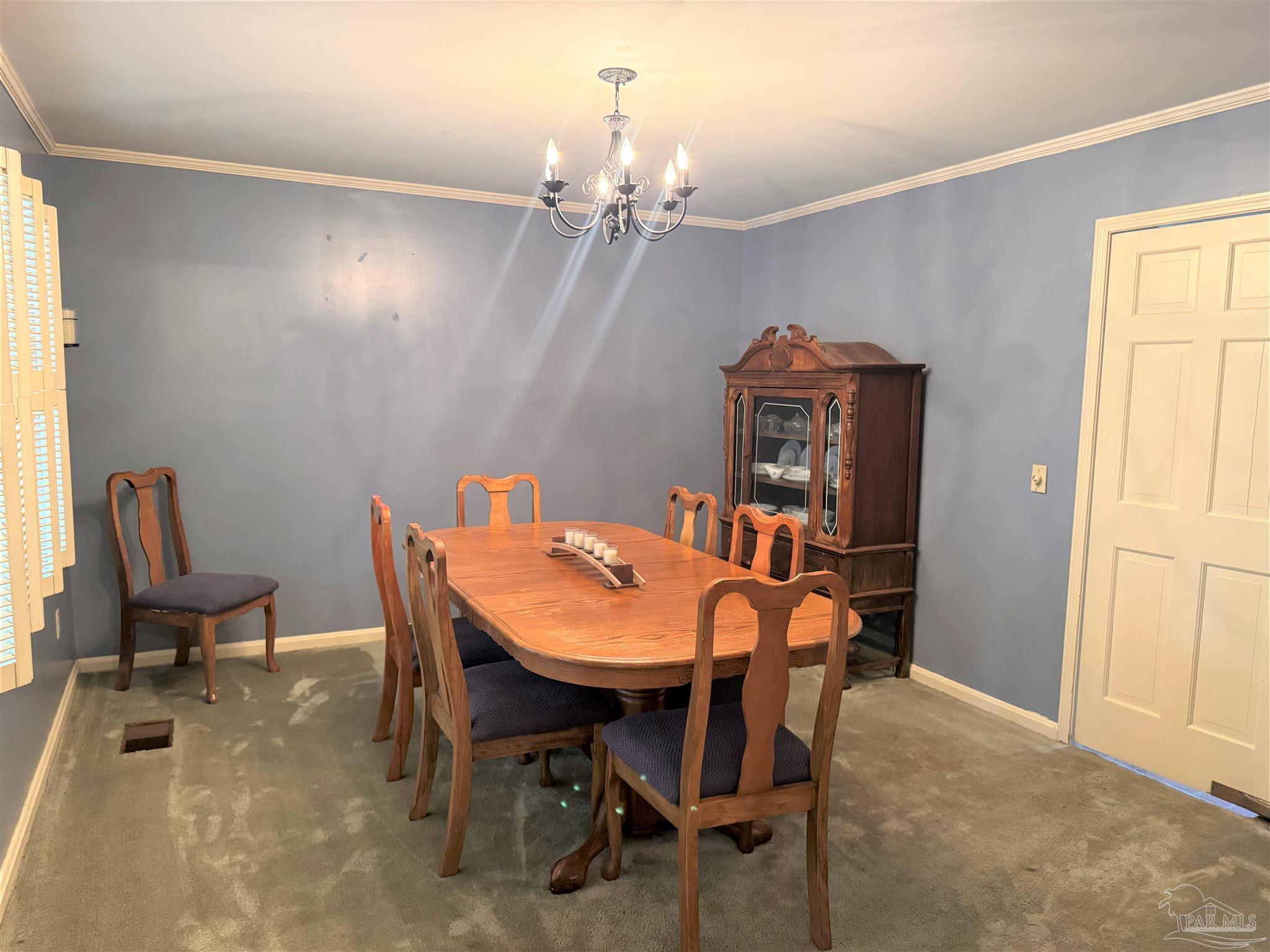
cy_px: 476
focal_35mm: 24
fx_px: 881
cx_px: 635
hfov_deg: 71.6
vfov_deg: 56.8
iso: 800
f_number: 1.78
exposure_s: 1/60
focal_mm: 6.76
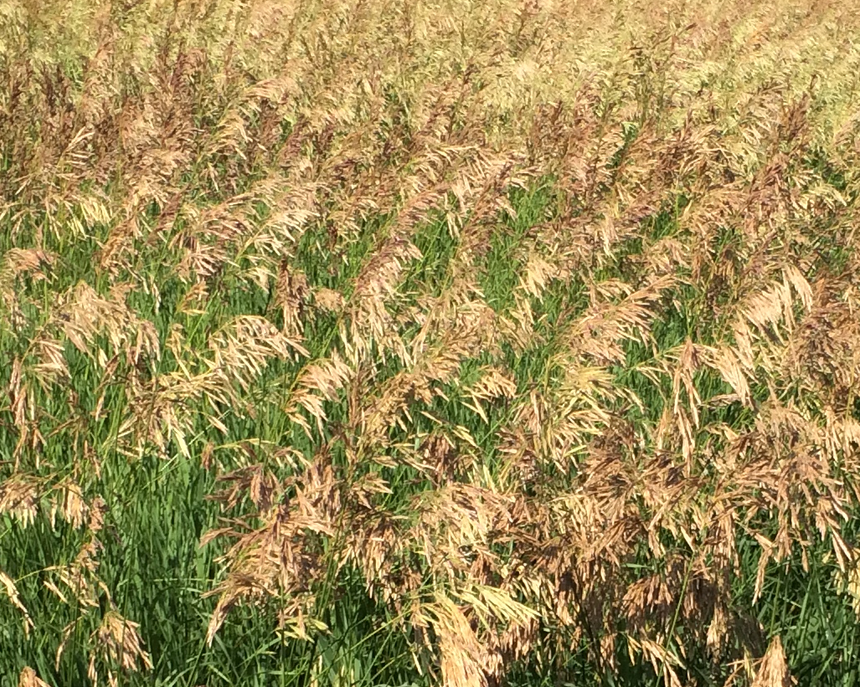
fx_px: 2290
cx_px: 628
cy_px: 627
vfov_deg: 16.8
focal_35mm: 90
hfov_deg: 21.1
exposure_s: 1/1786
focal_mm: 4.15
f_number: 2.2
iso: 32
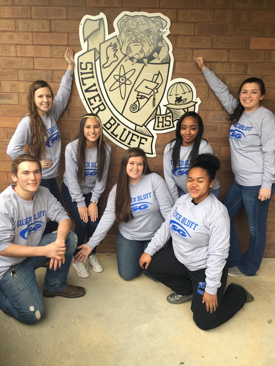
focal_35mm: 29
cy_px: 183
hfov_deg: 48.2
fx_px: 307
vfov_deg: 61.7
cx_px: 138
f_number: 2.2
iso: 32
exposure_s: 1/120
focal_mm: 4.15
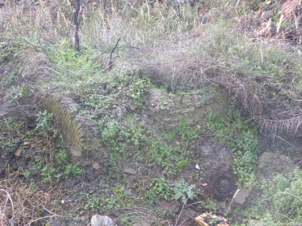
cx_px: 151
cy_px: 113
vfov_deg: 12.7
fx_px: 1021
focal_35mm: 117
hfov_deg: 16.8
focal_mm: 20.8
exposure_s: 1/67.6
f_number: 4
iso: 385
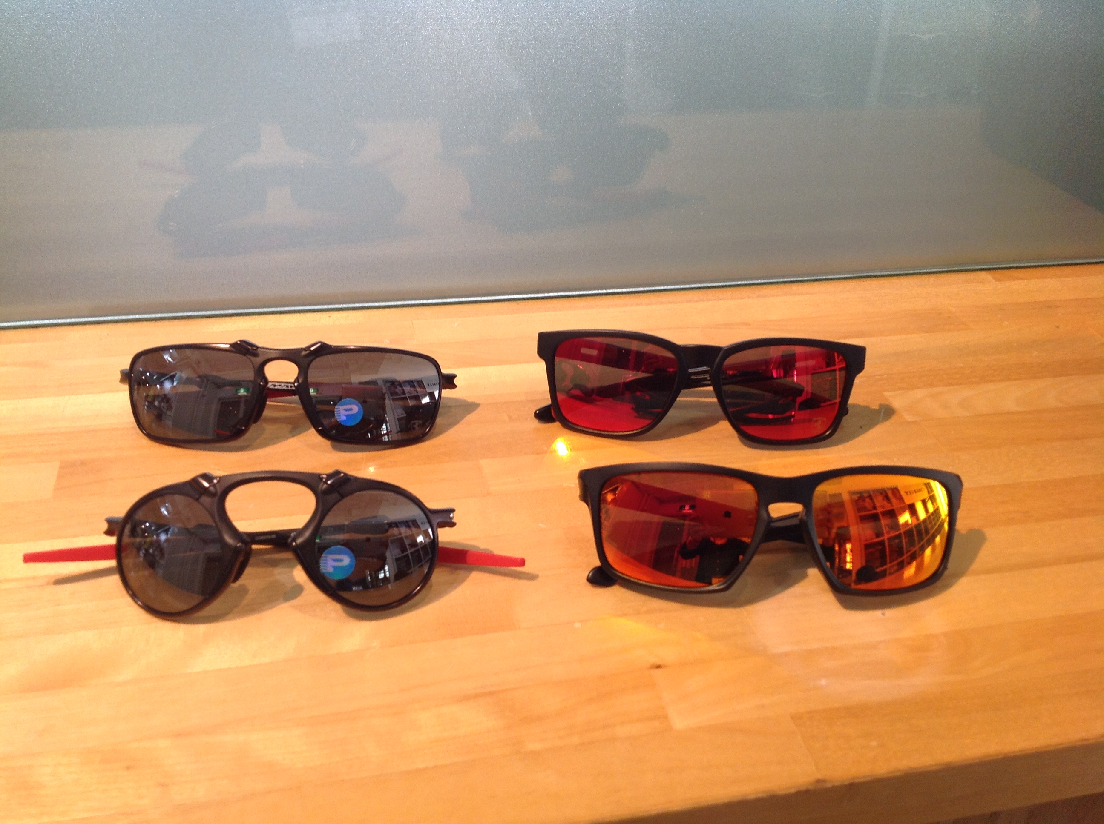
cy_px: 412
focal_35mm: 35
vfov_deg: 40.6
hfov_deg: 52.7
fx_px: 1115
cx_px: 552
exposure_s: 1/33
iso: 64
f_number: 2.4
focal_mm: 4.28
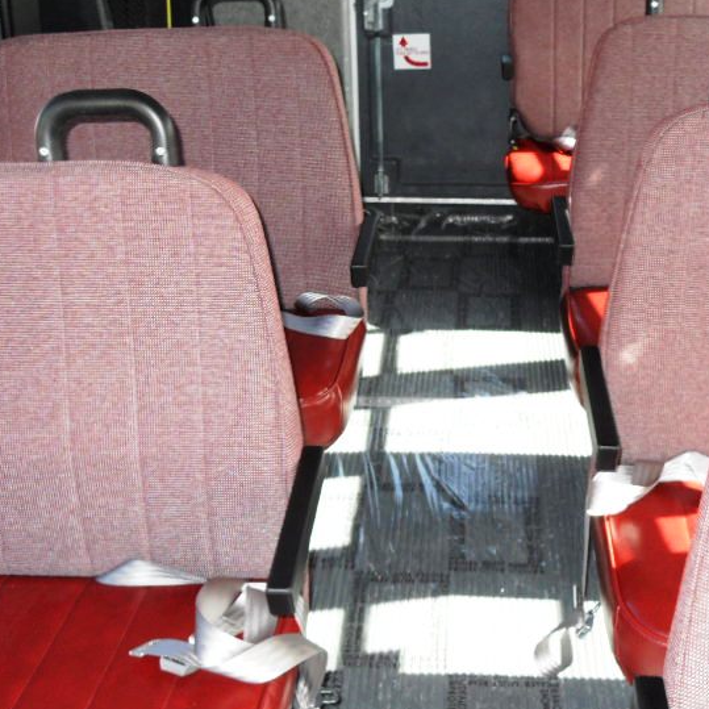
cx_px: 412
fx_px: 1089
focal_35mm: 47
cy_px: 287
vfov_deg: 35.9
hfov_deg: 36.0
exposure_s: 1/90
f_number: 2.8
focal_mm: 6
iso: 120
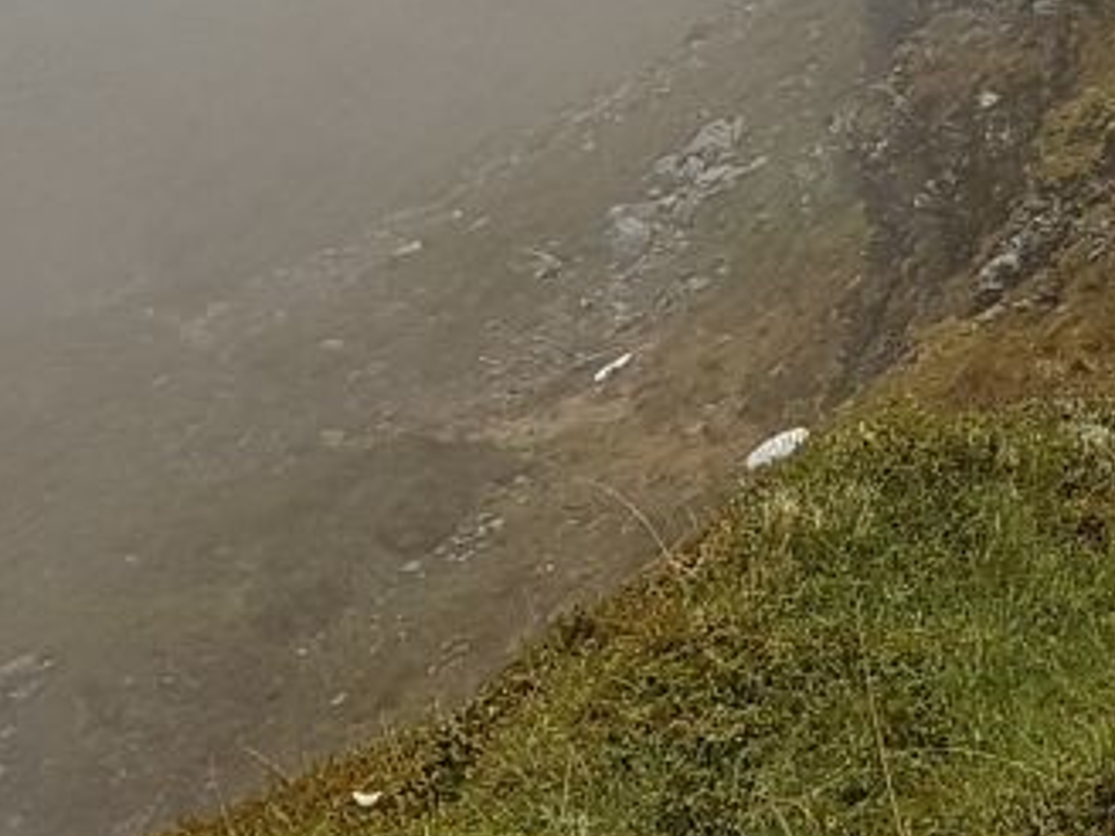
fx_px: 4091
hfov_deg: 15.0
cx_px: 1295
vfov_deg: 10.6
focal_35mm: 127
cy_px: -880
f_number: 1.7
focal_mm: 4.2
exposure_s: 1/4240
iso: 50
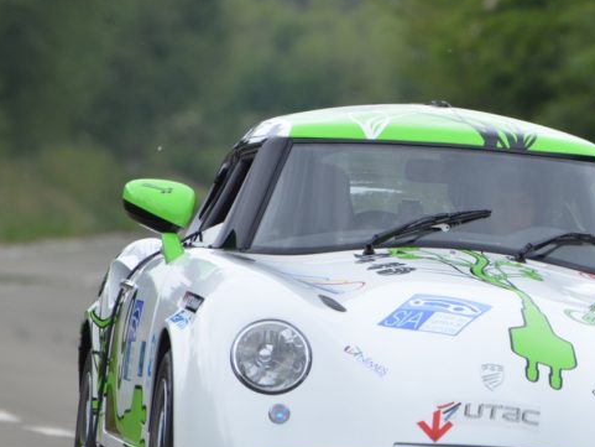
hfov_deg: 2.2
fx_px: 15800
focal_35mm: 919
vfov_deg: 1.6
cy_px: 227
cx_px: 570
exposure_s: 1/1000
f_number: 5.6
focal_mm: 300
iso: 500
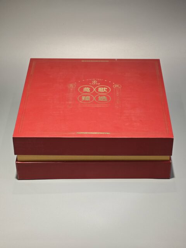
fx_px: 537
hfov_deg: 19.6
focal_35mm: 75
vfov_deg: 26.0
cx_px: 93
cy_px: 124
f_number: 2
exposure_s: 1/100
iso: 160
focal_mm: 10.1
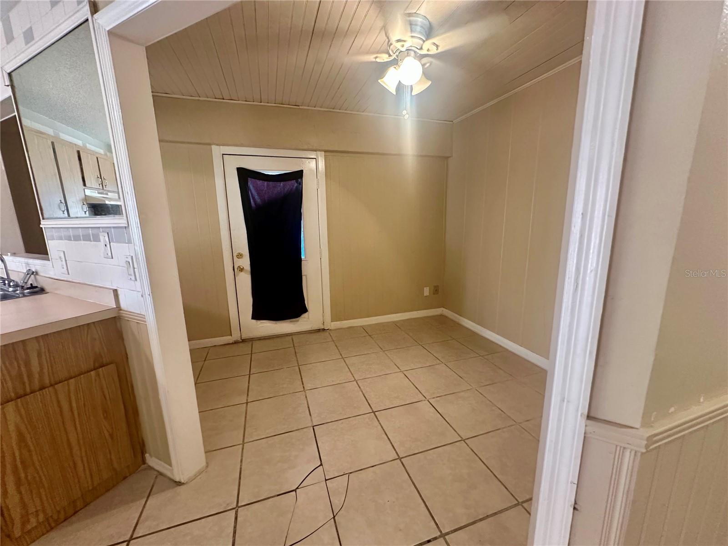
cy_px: 273
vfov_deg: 85.7
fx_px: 294
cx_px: 364
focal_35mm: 14
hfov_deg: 102.1
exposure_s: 1/60
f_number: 2.2
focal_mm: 2.22
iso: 400
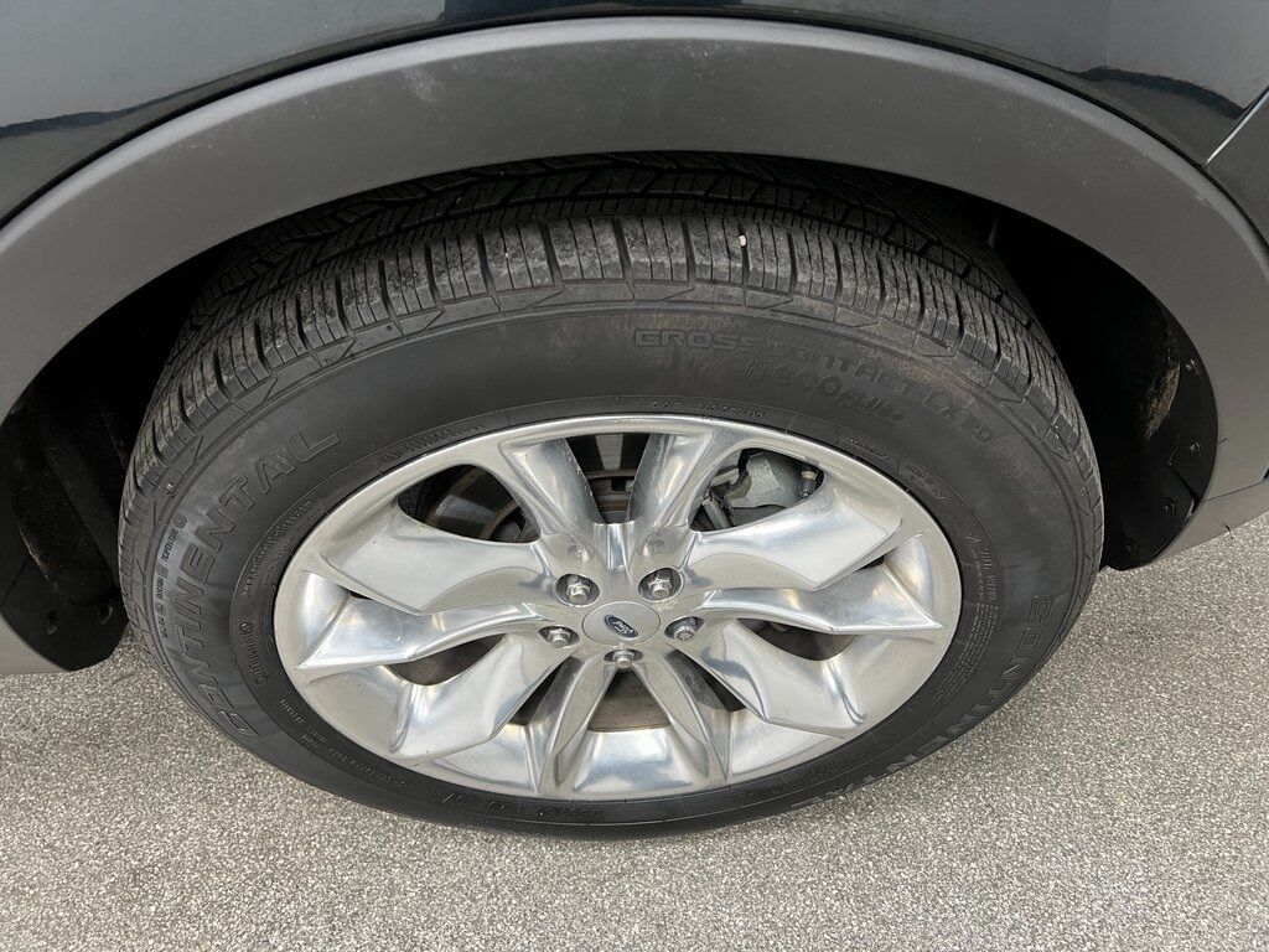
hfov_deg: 67.3
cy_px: 476
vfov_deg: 53.1
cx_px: 634
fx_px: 953
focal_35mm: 26
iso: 160
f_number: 1.5
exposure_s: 1/60
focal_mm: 5.7
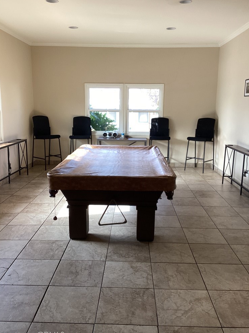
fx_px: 307
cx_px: 124
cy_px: 168
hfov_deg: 44.2
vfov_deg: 56.8
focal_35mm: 32
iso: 50
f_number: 2.4
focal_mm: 3.3
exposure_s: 1/60
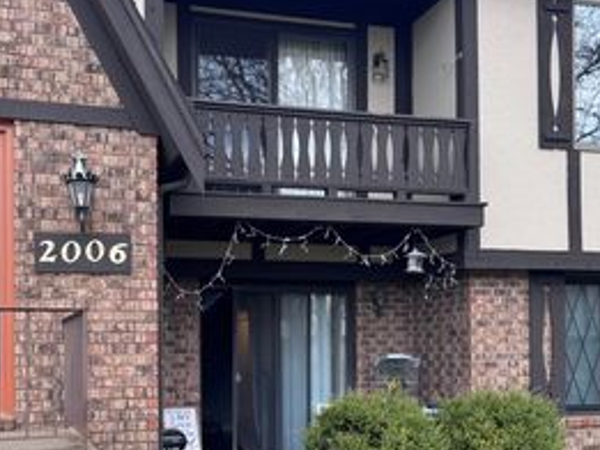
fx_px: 798
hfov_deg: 41.0
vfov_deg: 30.9
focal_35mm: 46
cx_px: 239
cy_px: 343
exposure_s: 1/150
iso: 64
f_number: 1.78
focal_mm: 6.76
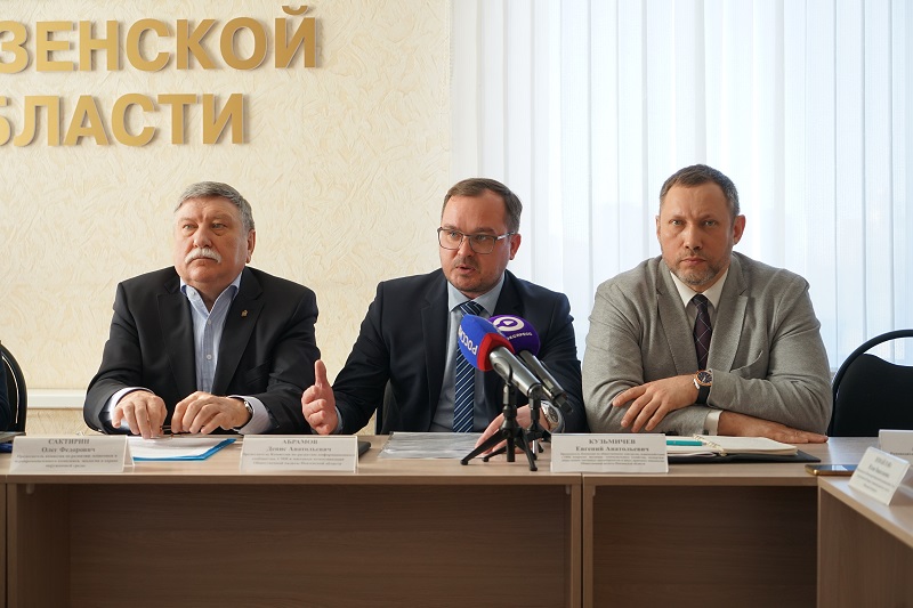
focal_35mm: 51
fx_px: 1293
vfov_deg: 26.5
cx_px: 456
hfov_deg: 38.9
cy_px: 304
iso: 500
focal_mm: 51
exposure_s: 1/160
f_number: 4
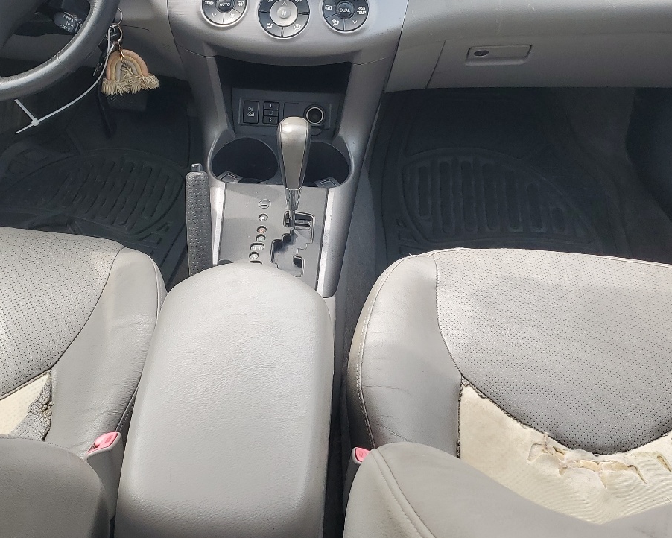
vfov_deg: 33.1
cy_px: 173
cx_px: 261
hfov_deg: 40.9
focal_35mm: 45
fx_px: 895
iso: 50
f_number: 1.5
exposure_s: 1/526
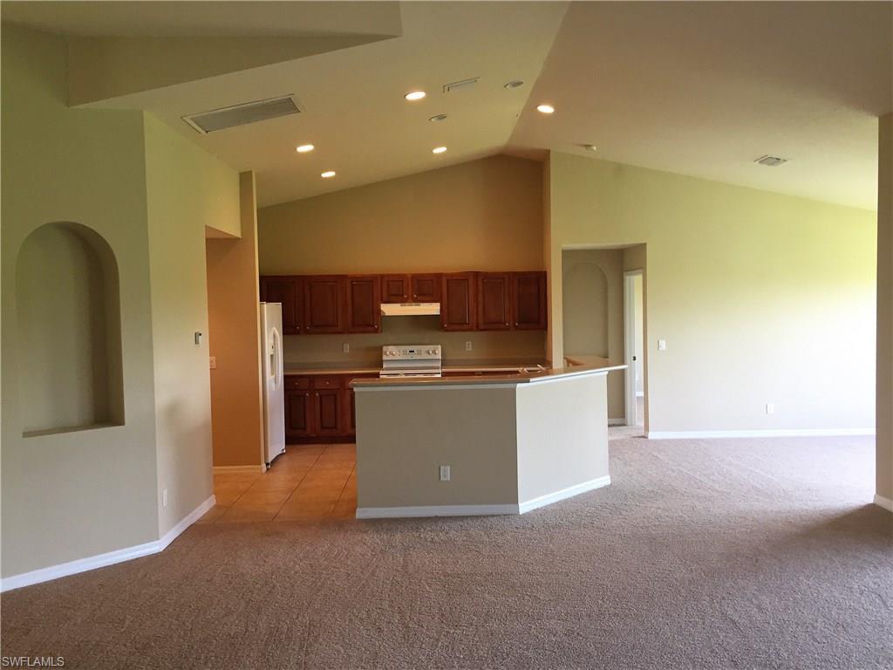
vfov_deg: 48.2
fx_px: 748
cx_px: 446
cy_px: 335
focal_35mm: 29
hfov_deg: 61.7
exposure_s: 1/30
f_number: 2.2
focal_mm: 4.15
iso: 80
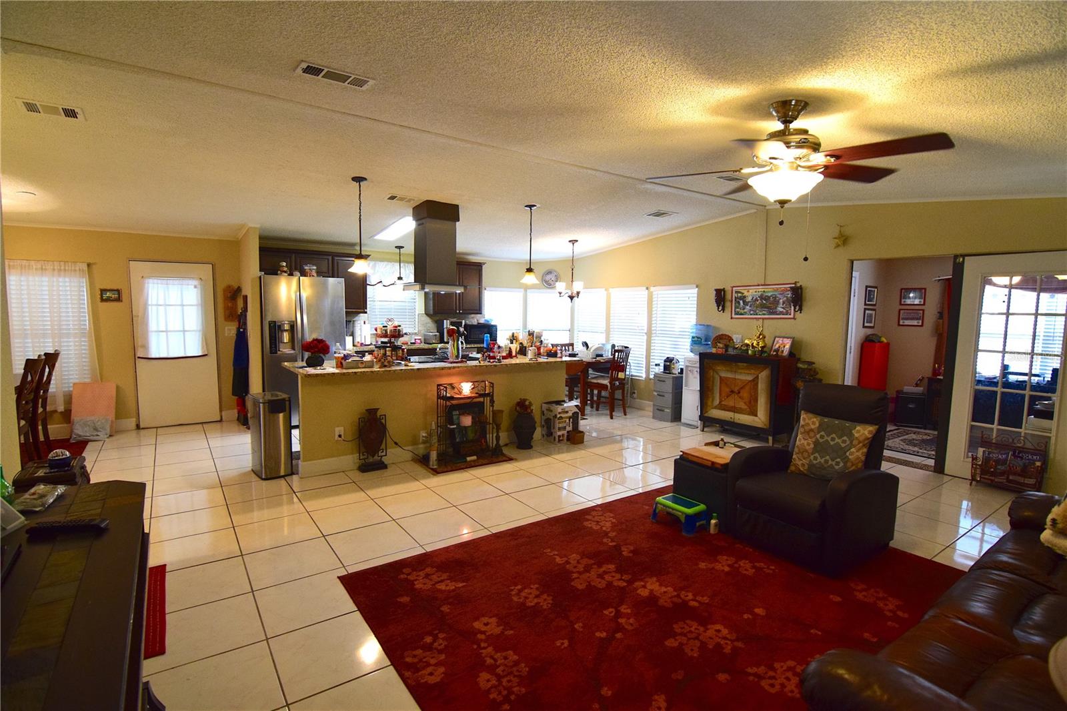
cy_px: 356
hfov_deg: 95.0
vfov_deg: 72.0
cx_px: 534
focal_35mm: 16
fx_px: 489
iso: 1600
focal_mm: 11
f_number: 5
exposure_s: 1/60
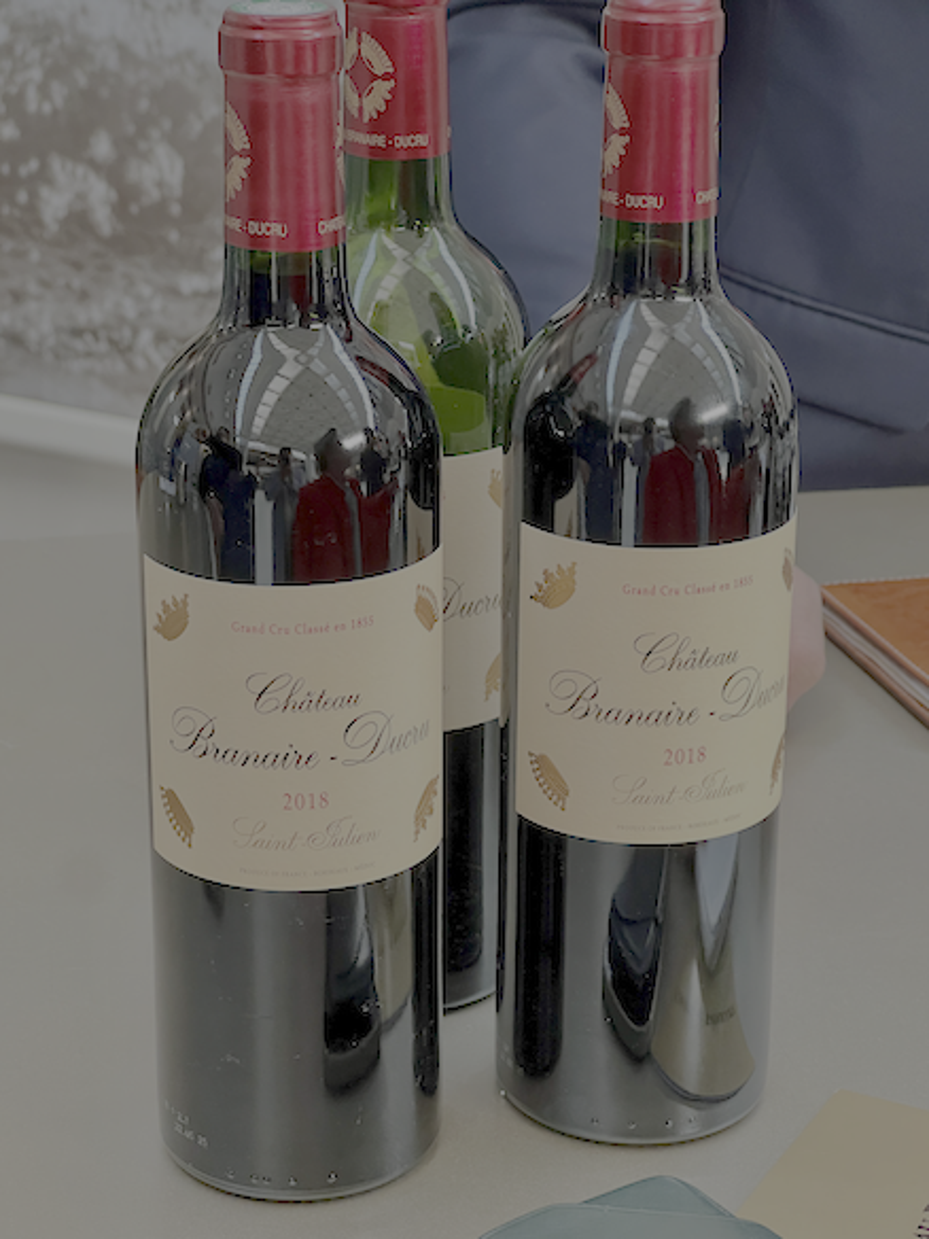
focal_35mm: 77
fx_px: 2755
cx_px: 464
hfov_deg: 19.1
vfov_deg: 25.3
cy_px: 620
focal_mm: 9
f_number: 2.8
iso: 320
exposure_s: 1/60
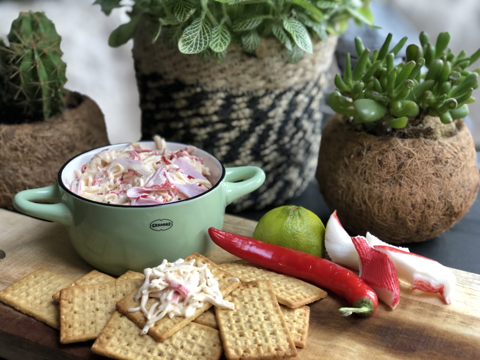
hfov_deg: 33.8
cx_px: 240
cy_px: 180
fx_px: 790
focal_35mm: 57
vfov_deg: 25.7
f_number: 2.8
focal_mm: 6.6
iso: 80
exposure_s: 1/30
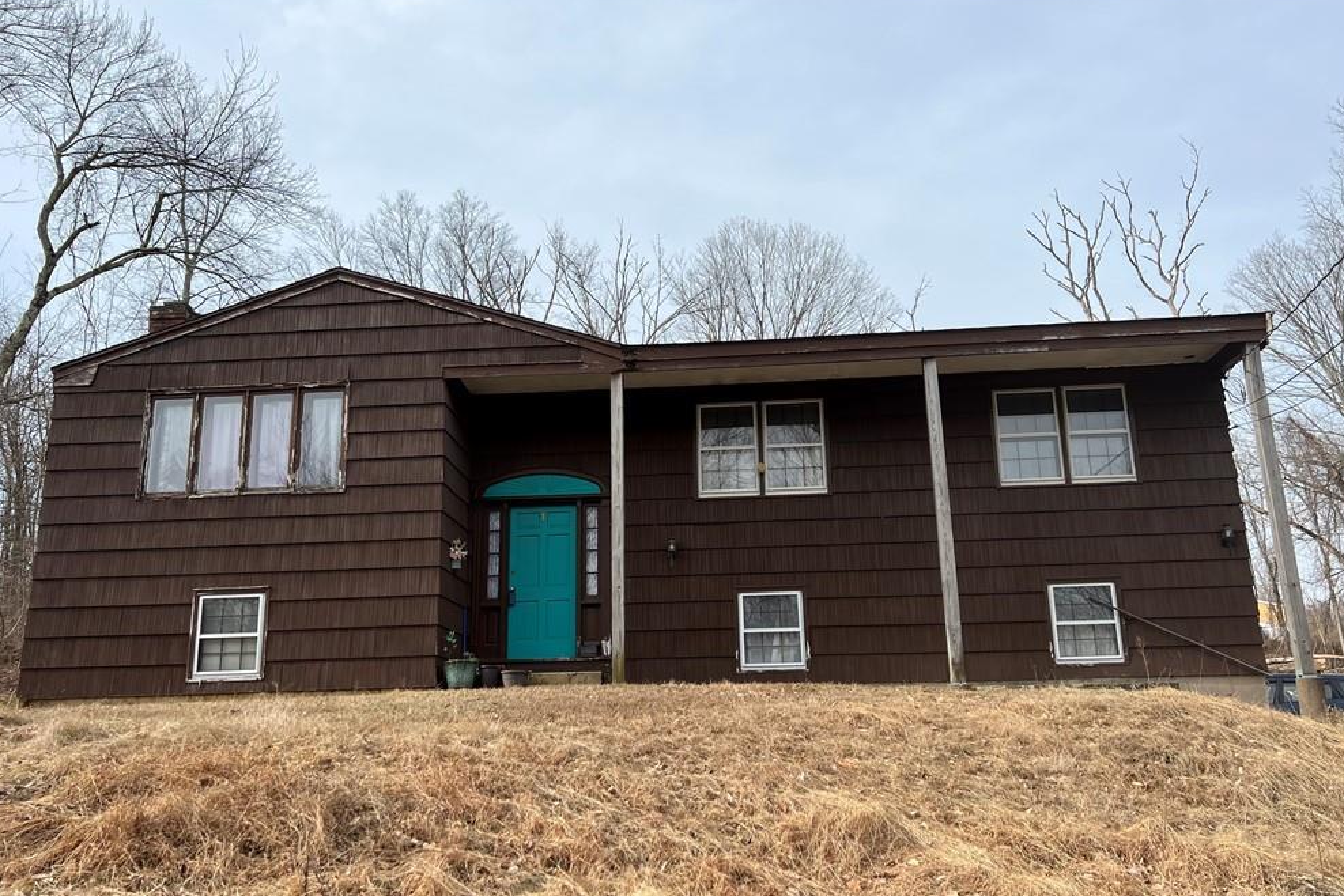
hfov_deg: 65.5
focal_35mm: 28
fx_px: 1045
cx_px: 663
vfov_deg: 46.3
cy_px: 506
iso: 50
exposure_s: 1/3165
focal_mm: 5.7
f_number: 1.5
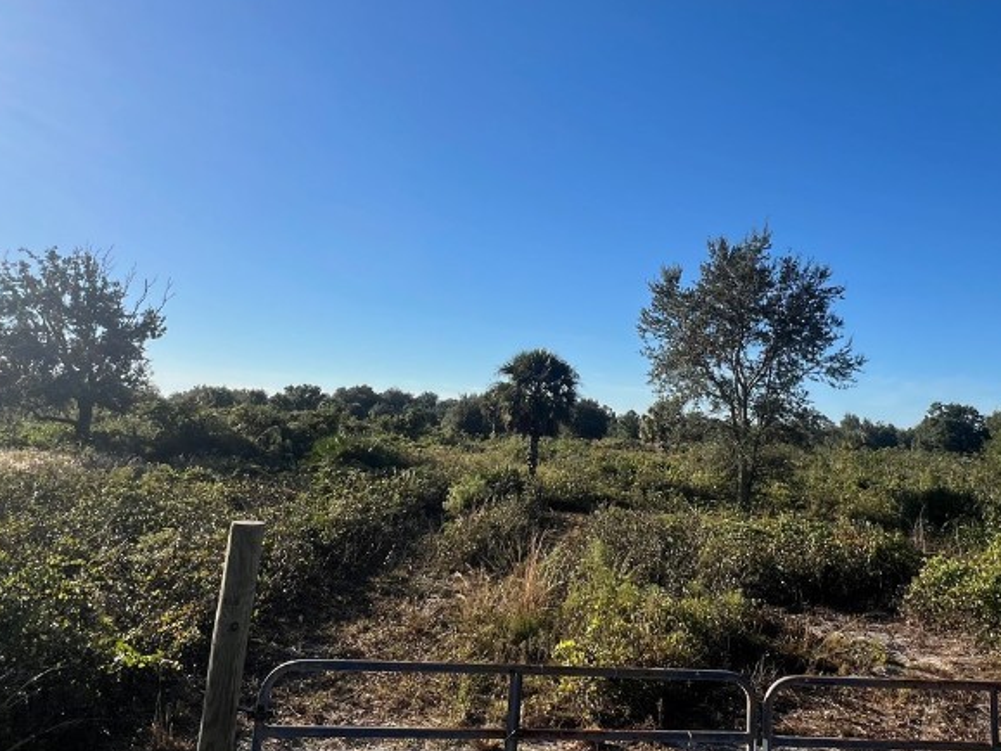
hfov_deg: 73.4
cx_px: 583
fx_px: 665
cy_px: 327
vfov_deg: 58.7
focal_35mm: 23
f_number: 1.8
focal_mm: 1.57
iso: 32
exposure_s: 1/1946
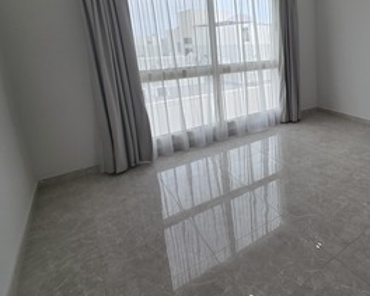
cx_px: 299
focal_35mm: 22
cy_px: 93
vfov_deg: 61.2
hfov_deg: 67.5
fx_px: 241
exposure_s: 1/100
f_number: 1.9
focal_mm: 2.2
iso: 32
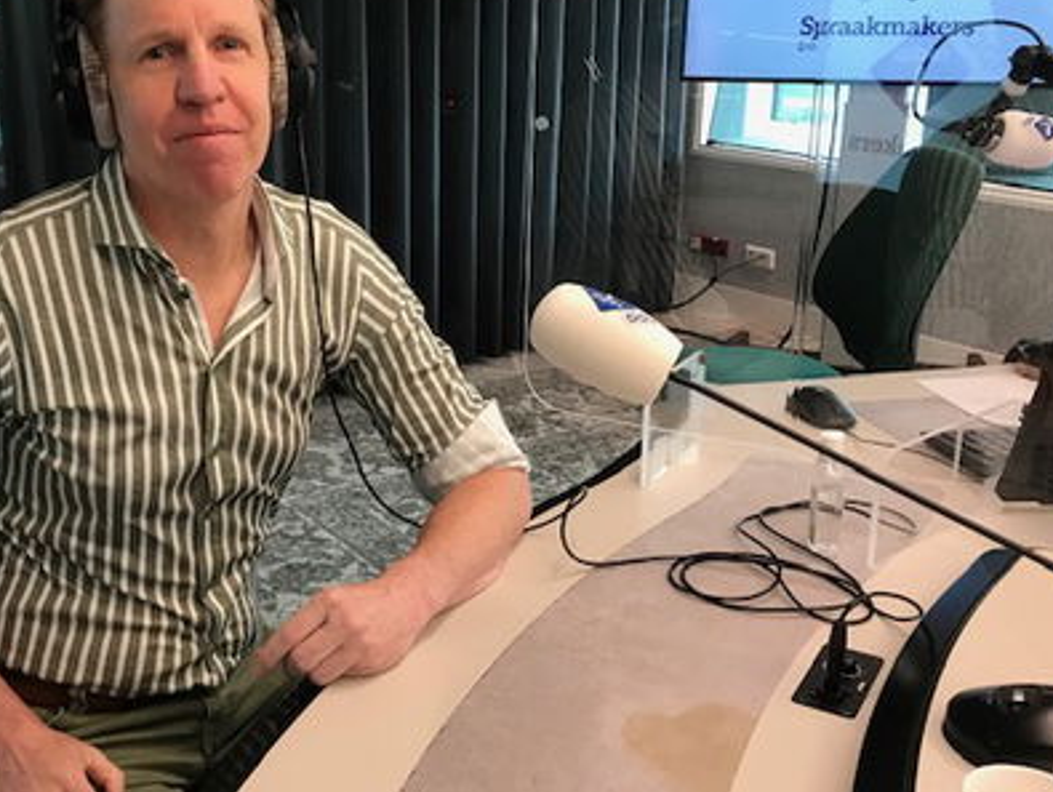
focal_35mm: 40
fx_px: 1218
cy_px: 376
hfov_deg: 46.0
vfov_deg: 36.0
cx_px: 349
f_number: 1.8
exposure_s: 1/21
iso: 40
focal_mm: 3.99
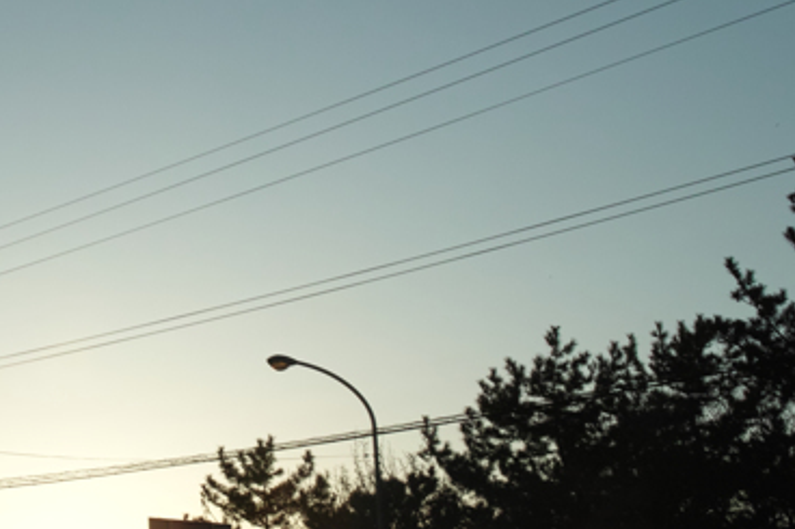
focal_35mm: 78
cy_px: 296
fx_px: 1722
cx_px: 99
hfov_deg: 25.3
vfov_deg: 17.5
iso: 100
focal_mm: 19
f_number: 9
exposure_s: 1/160
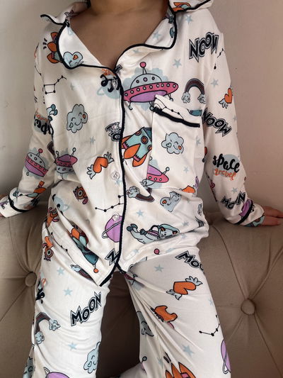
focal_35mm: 26
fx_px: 283
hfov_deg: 53.1
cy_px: 189
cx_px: 142
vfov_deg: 67.3
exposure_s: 1/271
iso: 40
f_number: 1.6
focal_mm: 5.1
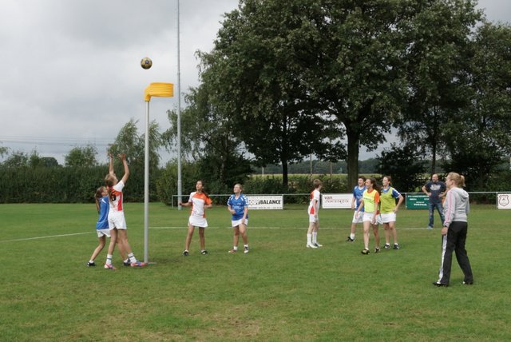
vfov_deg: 40.0
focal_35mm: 33
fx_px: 469
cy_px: 171
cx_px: 256
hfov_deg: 57.2
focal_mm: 22
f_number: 14
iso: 400
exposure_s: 1/200
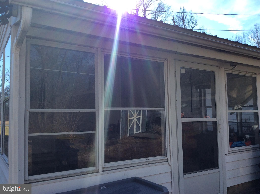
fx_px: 240
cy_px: 97
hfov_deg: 56.9
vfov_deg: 44.0
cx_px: 130
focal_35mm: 32
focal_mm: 3.3
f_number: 2.4
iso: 32
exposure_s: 1/880
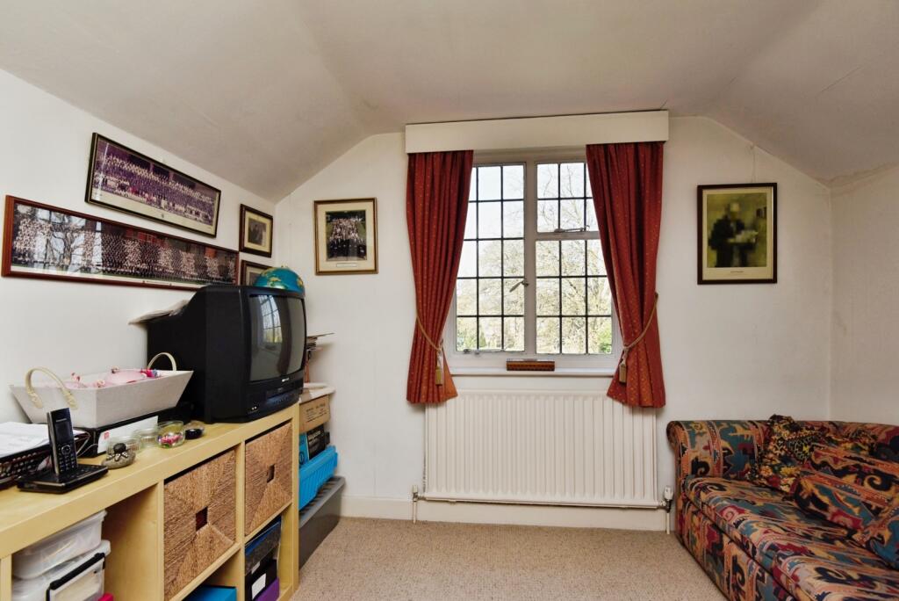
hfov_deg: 96.7
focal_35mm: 16
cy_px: 300
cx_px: 450
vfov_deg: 73.8
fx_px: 400
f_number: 7.1
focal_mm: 16
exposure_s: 1/200
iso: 400
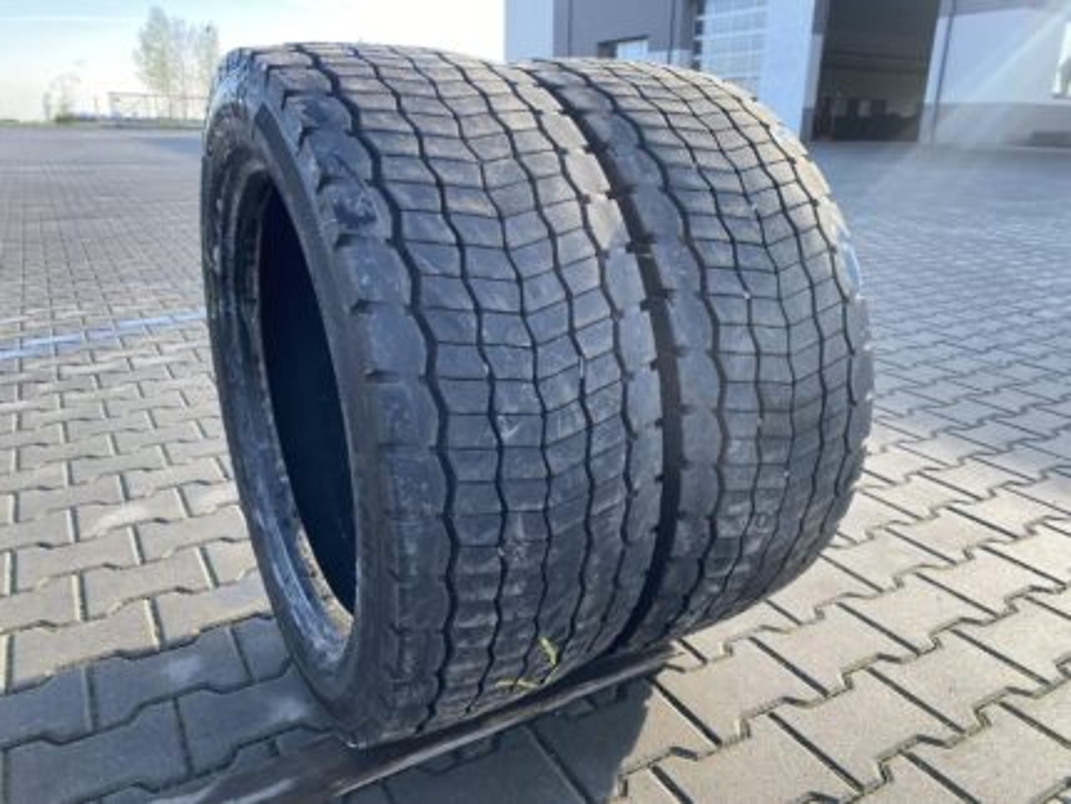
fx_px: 805
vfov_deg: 53.1
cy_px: 402
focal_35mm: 26
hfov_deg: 67.3
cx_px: 536
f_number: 1.8
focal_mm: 4.25
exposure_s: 1/269
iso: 32
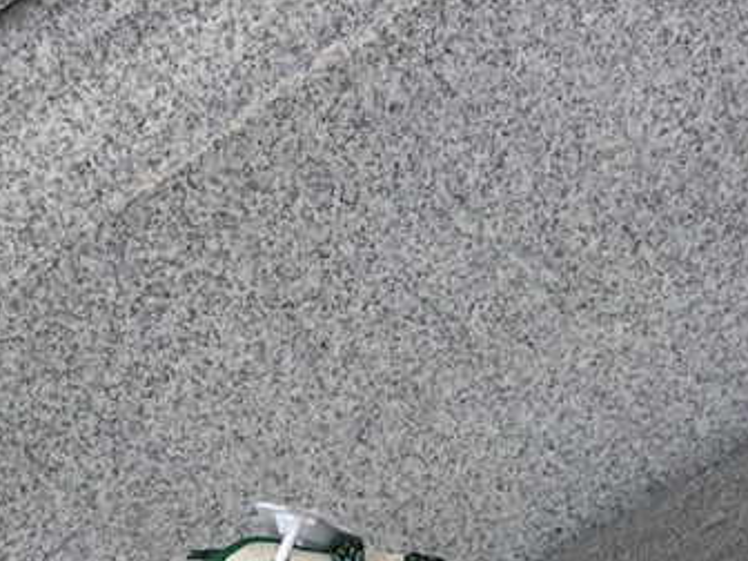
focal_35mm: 83
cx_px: 459
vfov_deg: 16.9
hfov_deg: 23.5
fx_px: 1794
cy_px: 709
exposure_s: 1/232
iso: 25
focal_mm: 3.3
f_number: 2.4
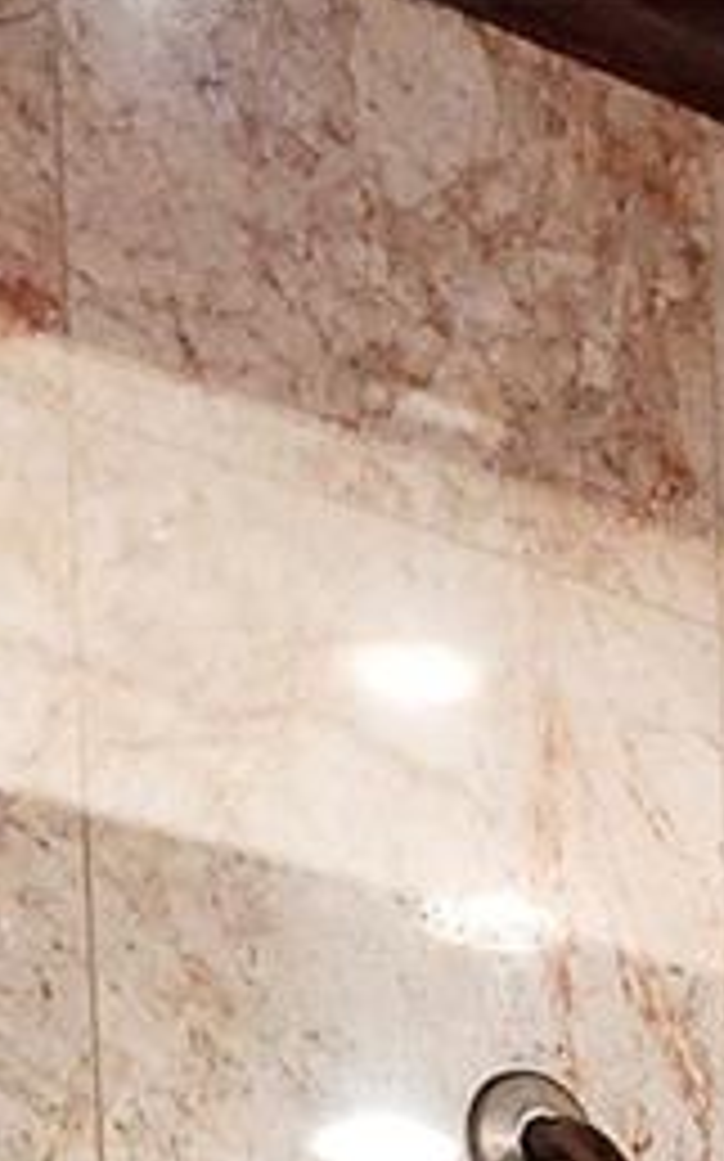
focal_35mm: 145
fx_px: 4583
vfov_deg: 10.5
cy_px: 3434
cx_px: 1722
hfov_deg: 8.3
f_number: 1.8
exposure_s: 1/120
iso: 500
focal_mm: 5.4
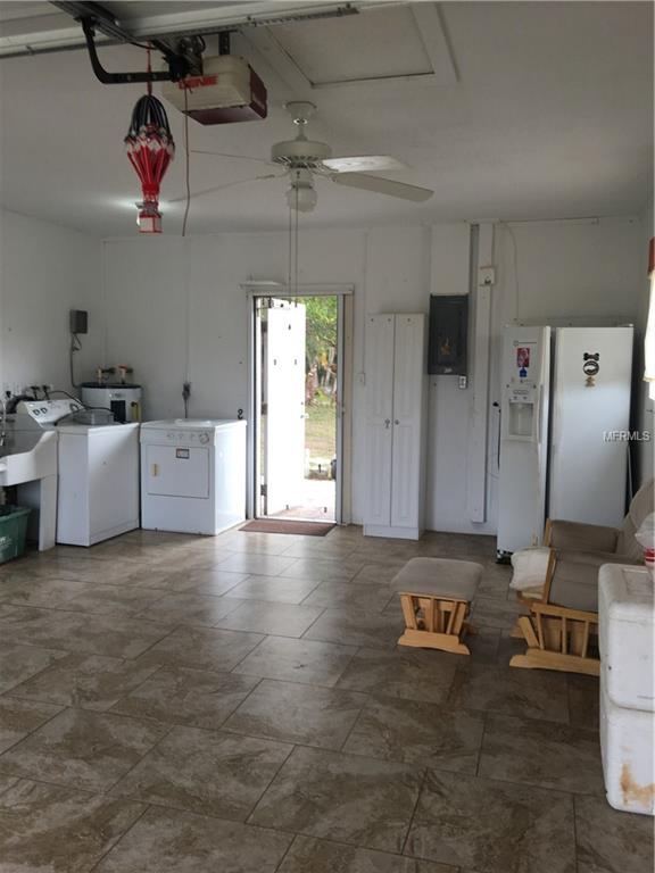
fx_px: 732
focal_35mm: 29
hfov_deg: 48.2
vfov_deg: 61.7
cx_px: 328
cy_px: 436
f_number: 2.2
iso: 32
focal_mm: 4.15
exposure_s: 1/60
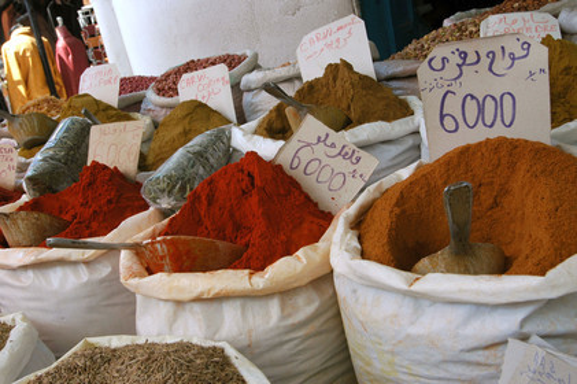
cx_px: 288
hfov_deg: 53.2
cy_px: 192
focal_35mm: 36
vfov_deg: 36.8
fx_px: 577
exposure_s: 1/60
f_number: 8
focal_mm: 24
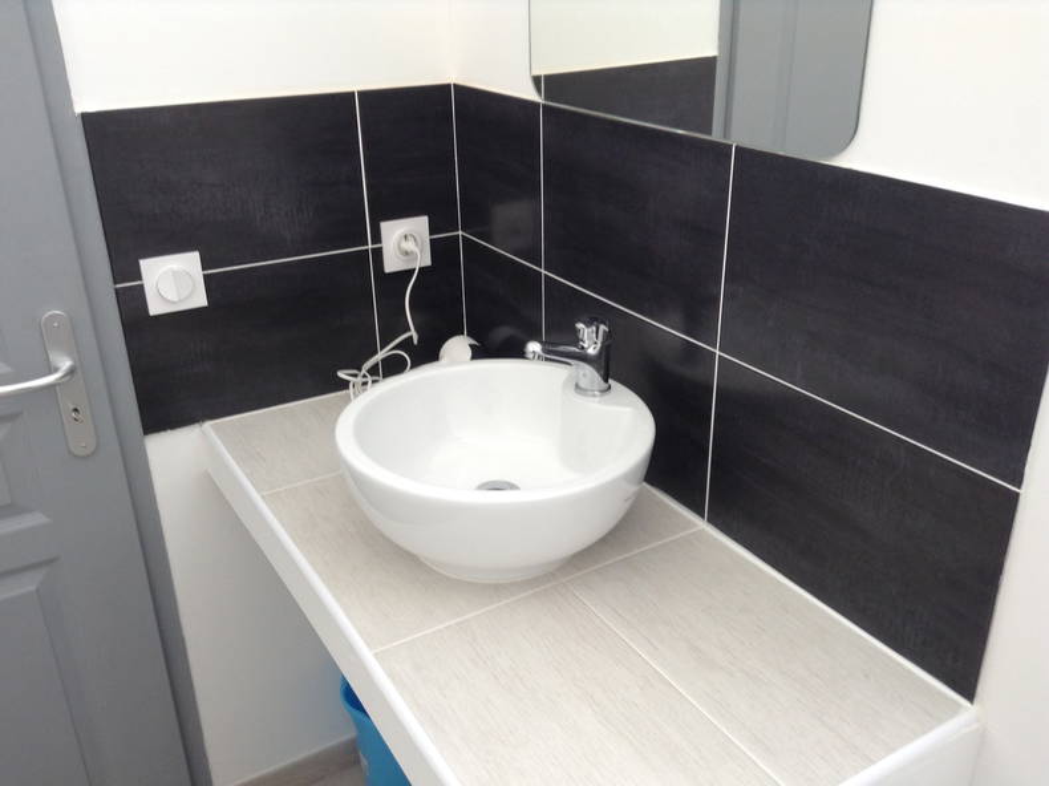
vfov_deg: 42.9
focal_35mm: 33
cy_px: 393
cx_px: 524
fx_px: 1000
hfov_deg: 55.4
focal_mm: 3.3
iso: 32
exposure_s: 1/30
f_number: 2.4
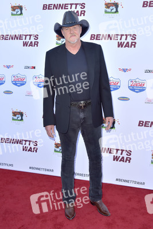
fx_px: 229
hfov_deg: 36.9
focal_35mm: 36
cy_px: 114
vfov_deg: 53.1
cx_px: 76
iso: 320
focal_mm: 36
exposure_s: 1/250
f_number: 7.1
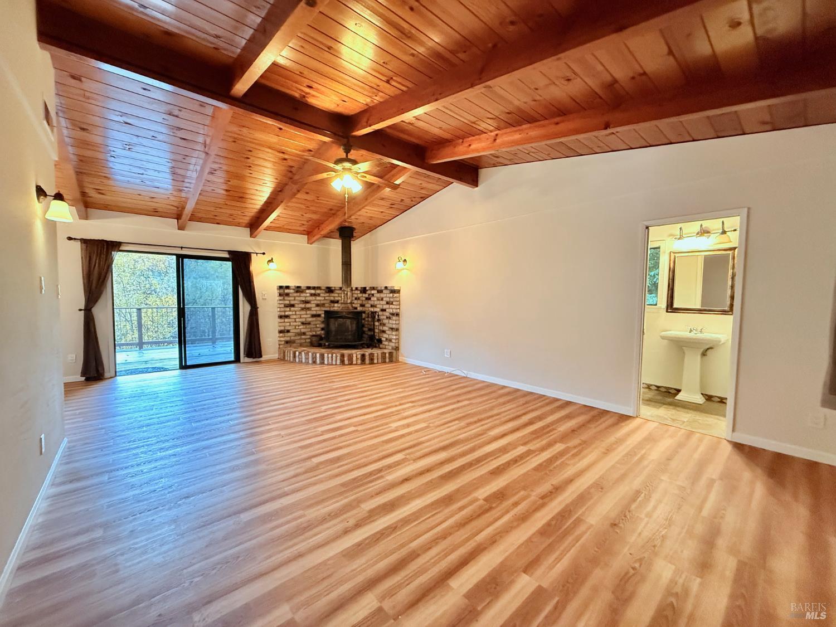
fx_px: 338
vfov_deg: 85.7
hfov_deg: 102.1
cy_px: 314
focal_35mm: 14
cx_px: 418
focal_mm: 2.22
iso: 640
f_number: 2.2
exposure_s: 1/60
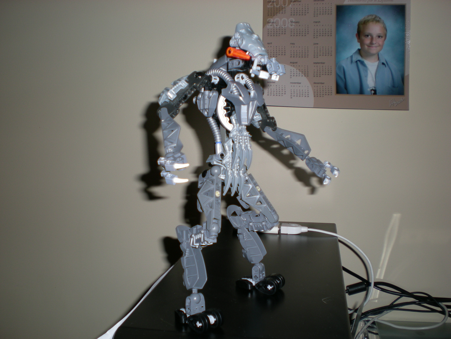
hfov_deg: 49.0
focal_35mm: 38
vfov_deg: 37.7
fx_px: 495
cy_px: 170
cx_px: 226
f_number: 3.1
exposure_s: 1/60
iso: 50
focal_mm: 6.3
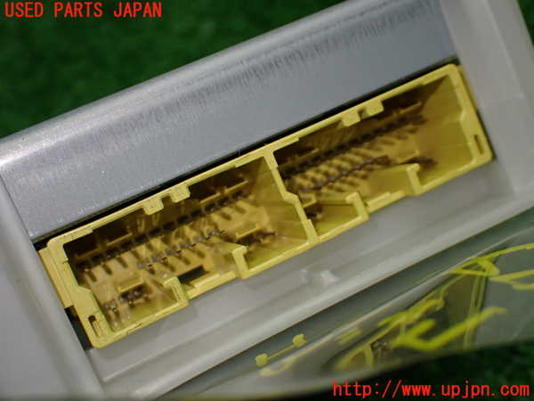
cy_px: 200
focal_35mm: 50
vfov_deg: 29.1
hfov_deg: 38.2
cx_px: 267
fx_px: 771
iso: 250
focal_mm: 9.01
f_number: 3.2
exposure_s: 1/200
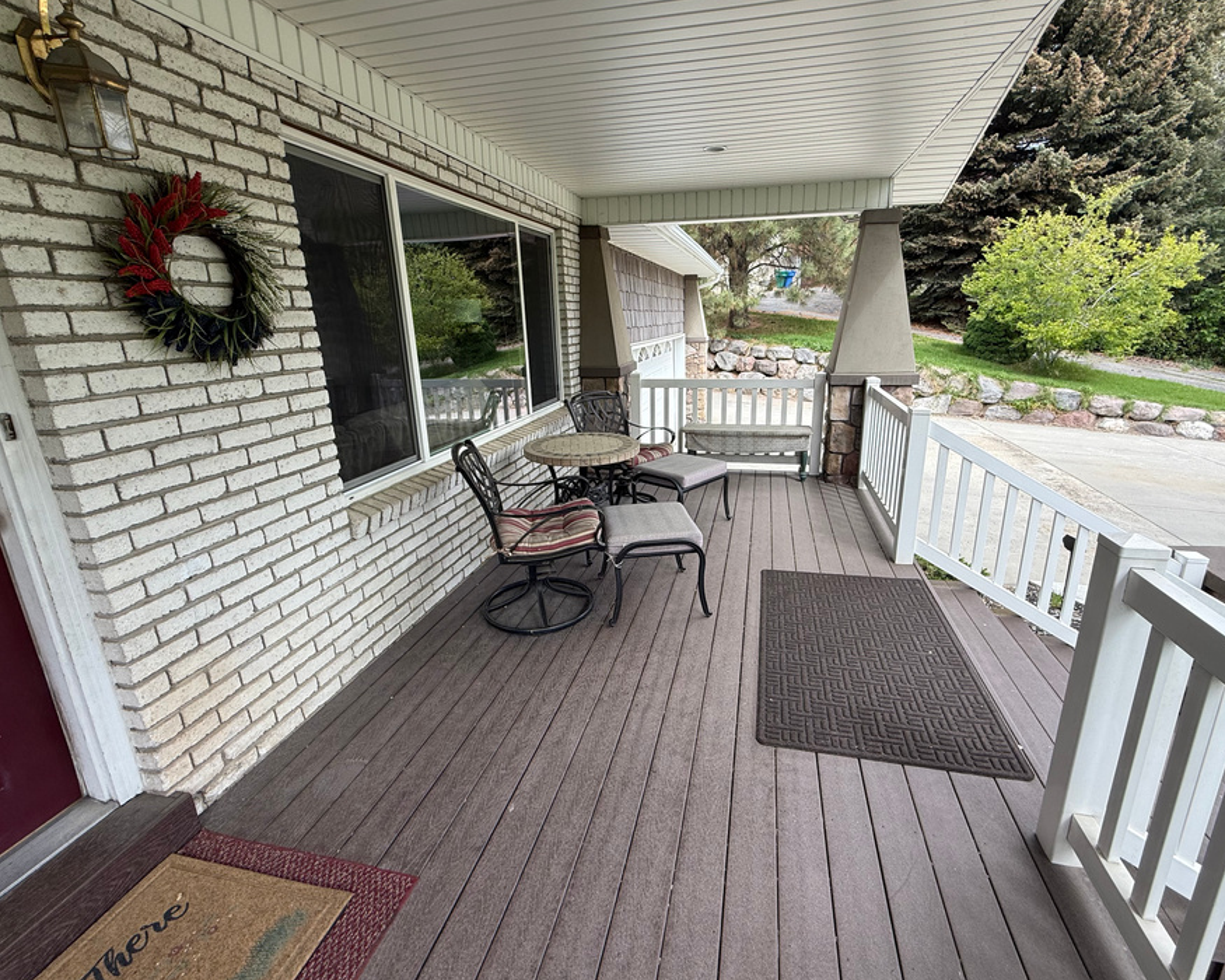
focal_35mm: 16
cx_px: 638
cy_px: 472
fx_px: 580
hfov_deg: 93.1
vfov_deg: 80.3
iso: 50
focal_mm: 2.22
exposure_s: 1/346
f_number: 2.2
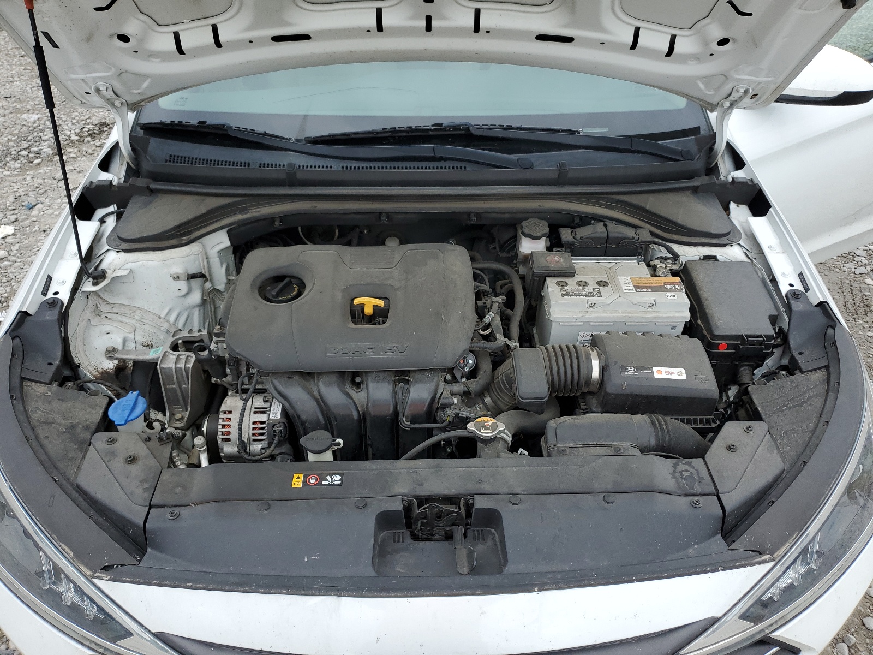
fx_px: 656
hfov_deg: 67.3
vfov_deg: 53.1
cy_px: 328
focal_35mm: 26
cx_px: 436
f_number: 1.5
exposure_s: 1/1250
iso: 50
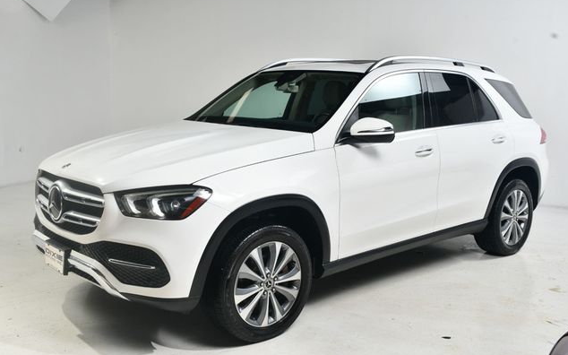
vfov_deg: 34.4
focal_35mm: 37
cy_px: 178
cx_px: 286
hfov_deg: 52.8
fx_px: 573
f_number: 13
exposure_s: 1/160
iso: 100
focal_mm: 24
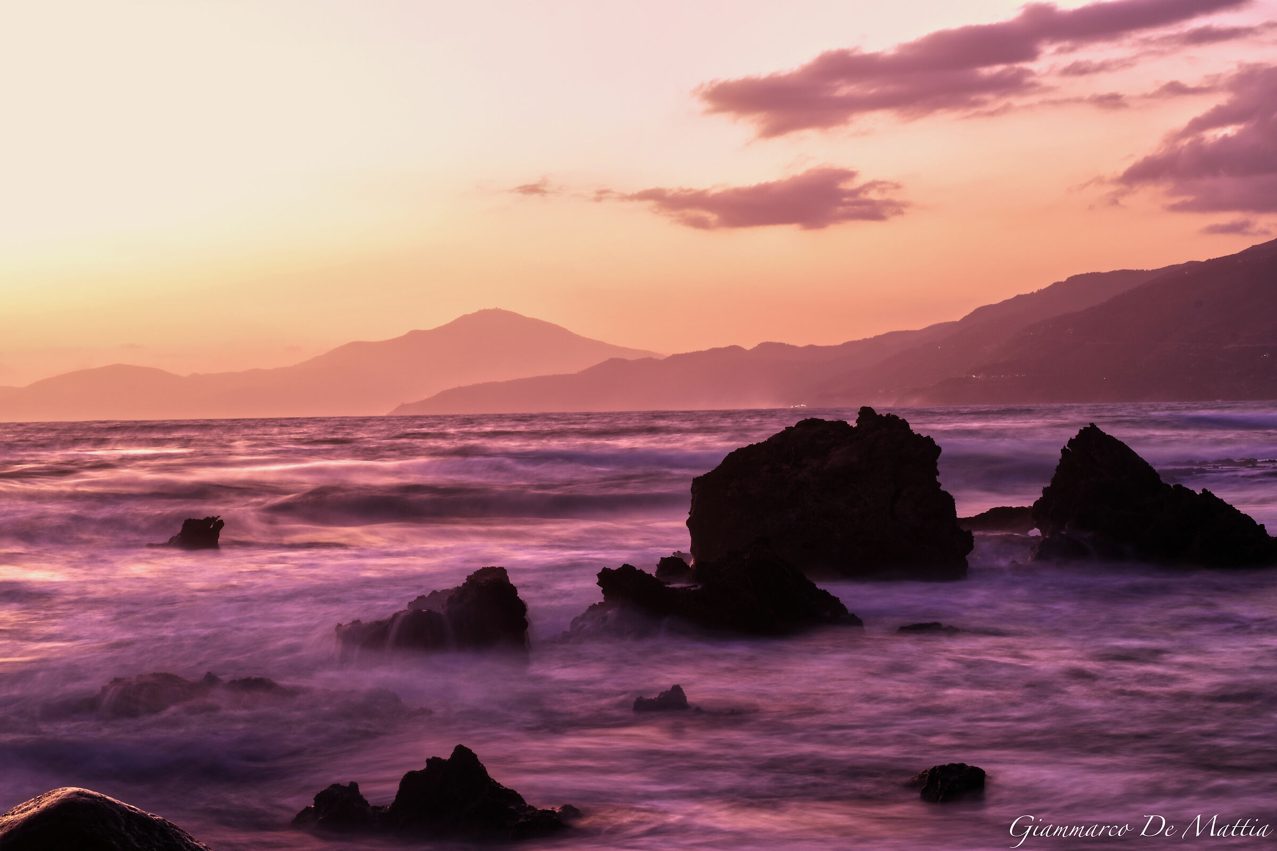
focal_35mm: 75
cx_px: 638
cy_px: 426
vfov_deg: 18.2
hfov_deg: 27.0
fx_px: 2660
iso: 100
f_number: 16
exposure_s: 2.5
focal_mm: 50
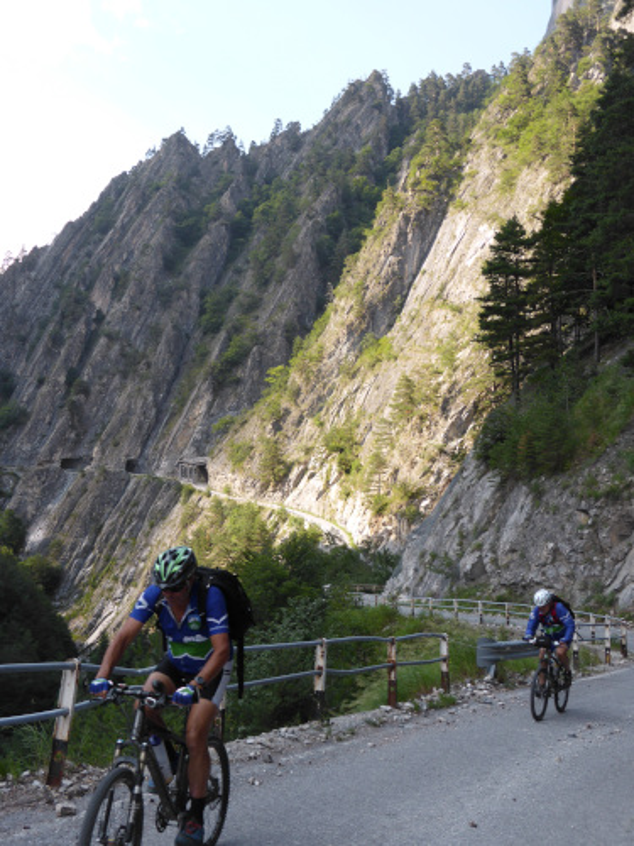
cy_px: 423
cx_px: 317
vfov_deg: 47.9
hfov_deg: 36.8
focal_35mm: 39
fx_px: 952
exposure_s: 1/200
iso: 100
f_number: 3.9
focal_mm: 6.9
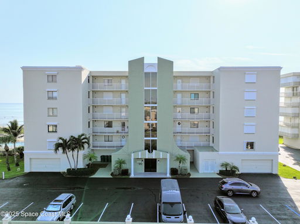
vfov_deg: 56.7
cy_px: 112
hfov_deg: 71.6
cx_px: 150
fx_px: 208
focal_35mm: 24
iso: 320
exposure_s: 1/6400
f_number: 2.8
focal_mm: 12.29
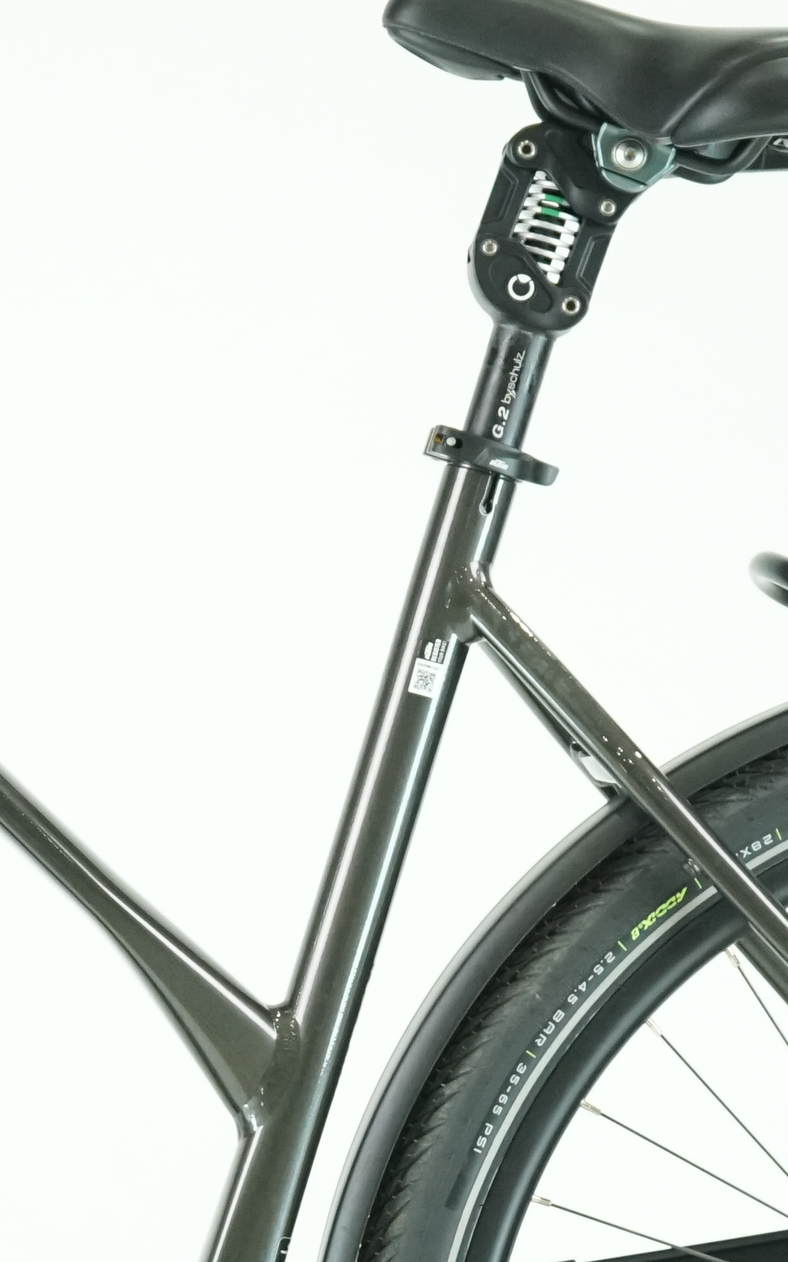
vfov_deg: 11.7
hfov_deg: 7.3
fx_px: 6118
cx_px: -114
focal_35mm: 178
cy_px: 952
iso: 2500
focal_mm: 56
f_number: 5
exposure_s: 1/200
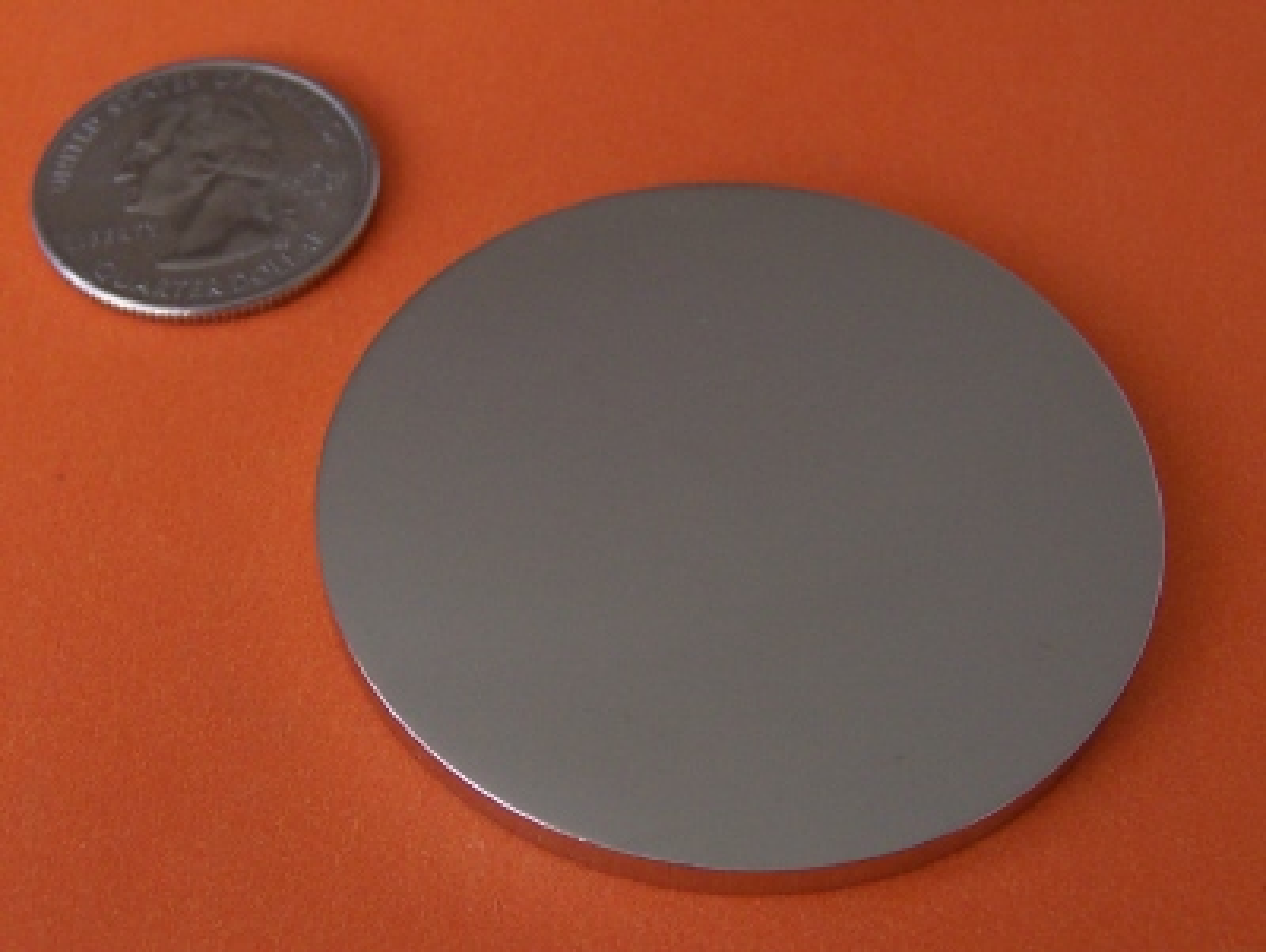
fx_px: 1208
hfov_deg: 55.3
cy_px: 476
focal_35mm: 33
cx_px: 633
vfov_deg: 43.0
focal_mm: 5.5
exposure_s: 1/45
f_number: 2.8
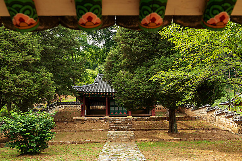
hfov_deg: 50.7
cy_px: 80
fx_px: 255
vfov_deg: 35.1
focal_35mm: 38
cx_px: 121
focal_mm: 38
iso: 400
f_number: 6.3
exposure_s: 1/320
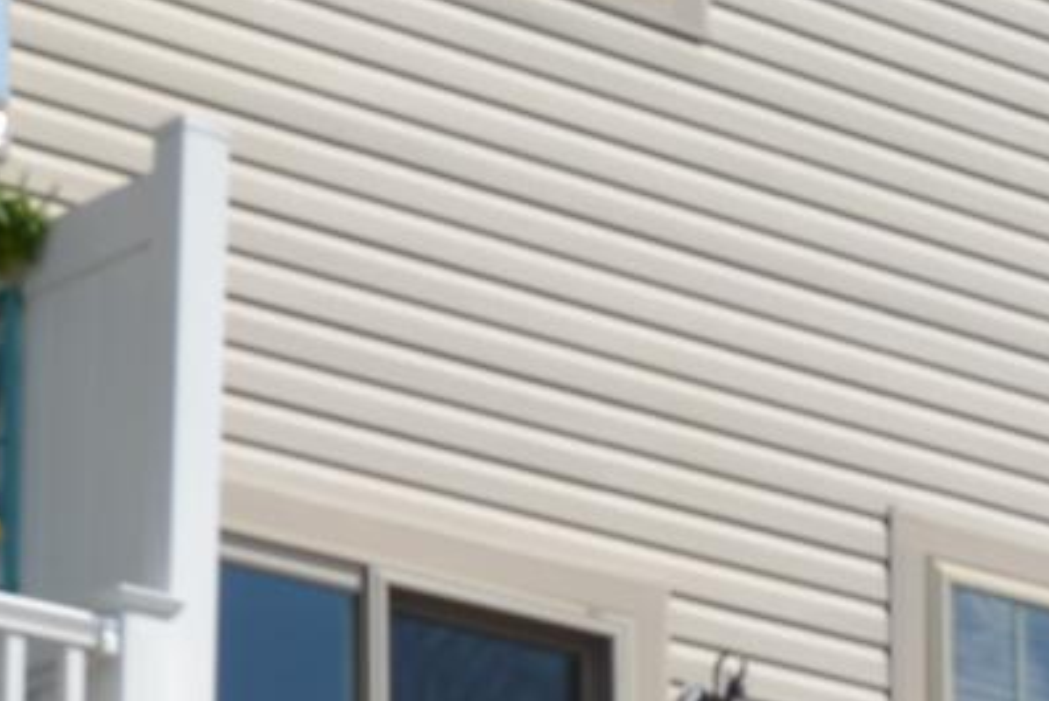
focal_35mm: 201
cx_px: 1987
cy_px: 1557
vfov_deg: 6.6
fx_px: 5859
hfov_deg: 9.6
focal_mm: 26
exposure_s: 1/400
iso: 100
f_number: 10
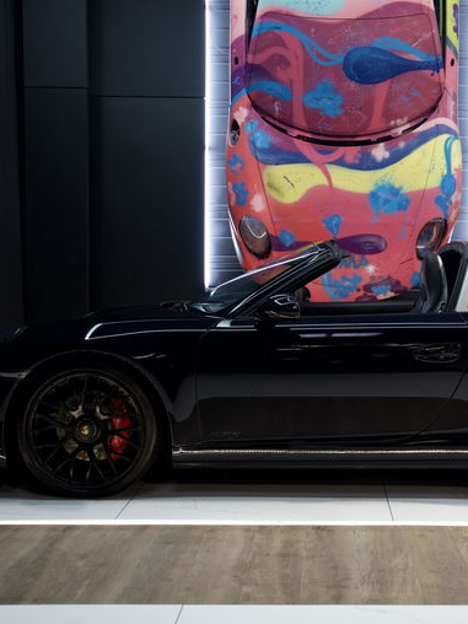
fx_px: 865
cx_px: 340
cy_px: 312
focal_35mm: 48
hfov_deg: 29.9
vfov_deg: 39.7
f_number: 2.8
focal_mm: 33
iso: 640
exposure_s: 1/80
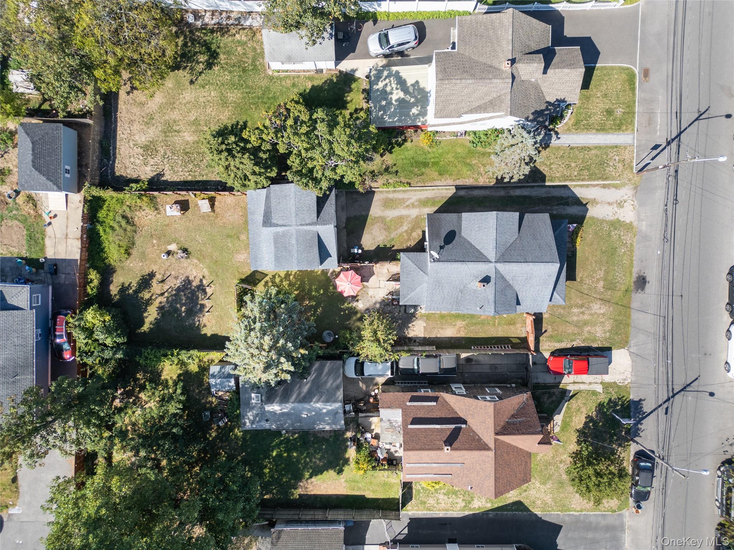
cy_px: 275
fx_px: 509
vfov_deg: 56.8
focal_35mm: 24
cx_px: 367
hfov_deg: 71.6
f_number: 1.7
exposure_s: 1/120
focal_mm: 6.72
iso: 120
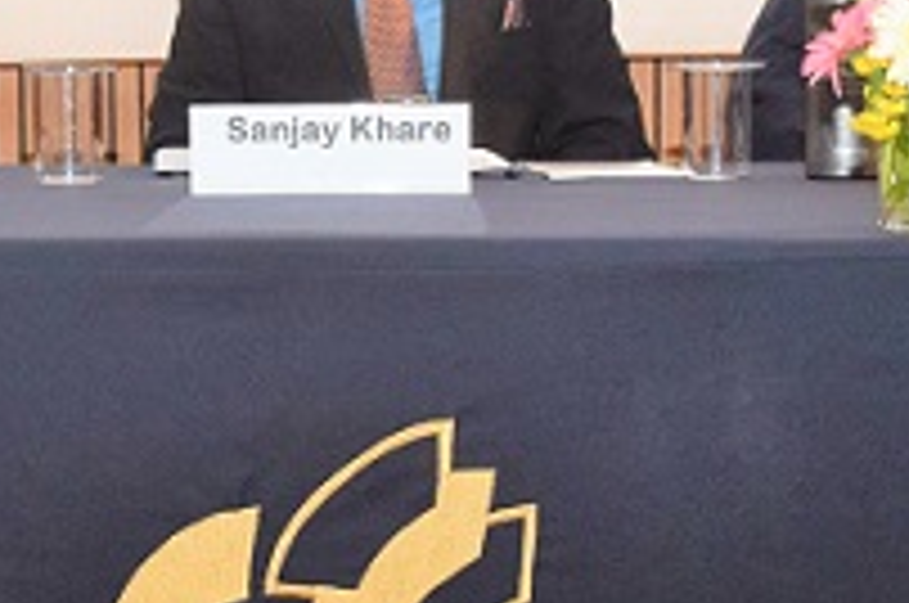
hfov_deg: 18.9
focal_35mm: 108
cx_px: 351
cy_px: 266
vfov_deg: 12.6
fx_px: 2723
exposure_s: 1/80
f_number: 5
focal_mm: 26
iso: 800
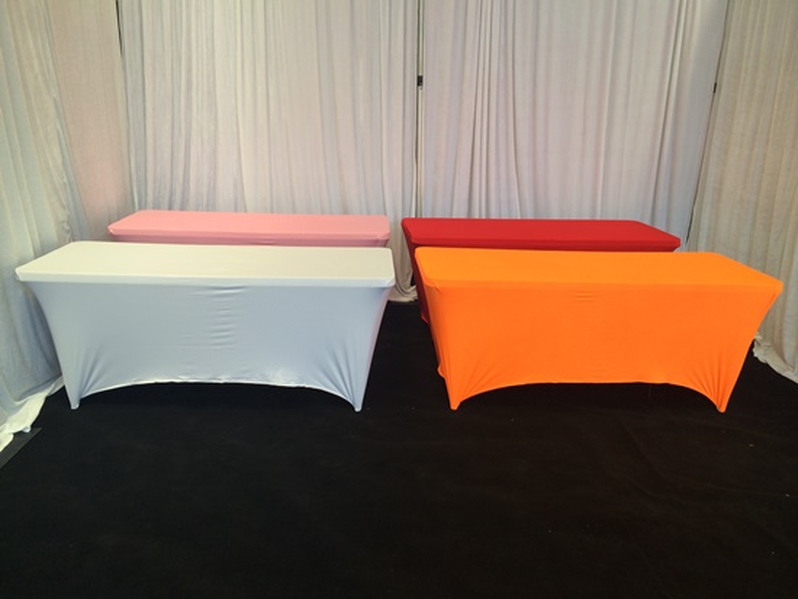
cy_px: 300
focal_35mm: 30
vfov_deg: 46.8
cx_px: 399
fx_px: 692
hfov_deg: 59.9
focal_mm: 4.12
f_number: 2.2
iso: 32
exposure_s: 1/214
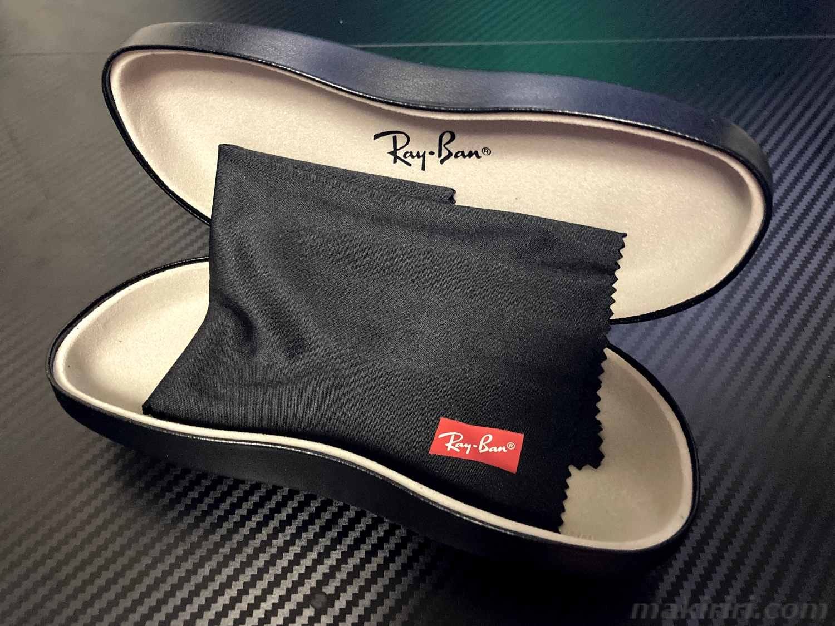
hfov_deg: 61.7
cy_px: 313
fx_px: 700
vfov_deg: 48.2
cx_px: 418
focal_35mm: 29
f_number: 1.8
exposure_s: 1/25
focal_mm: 3.99
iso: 640
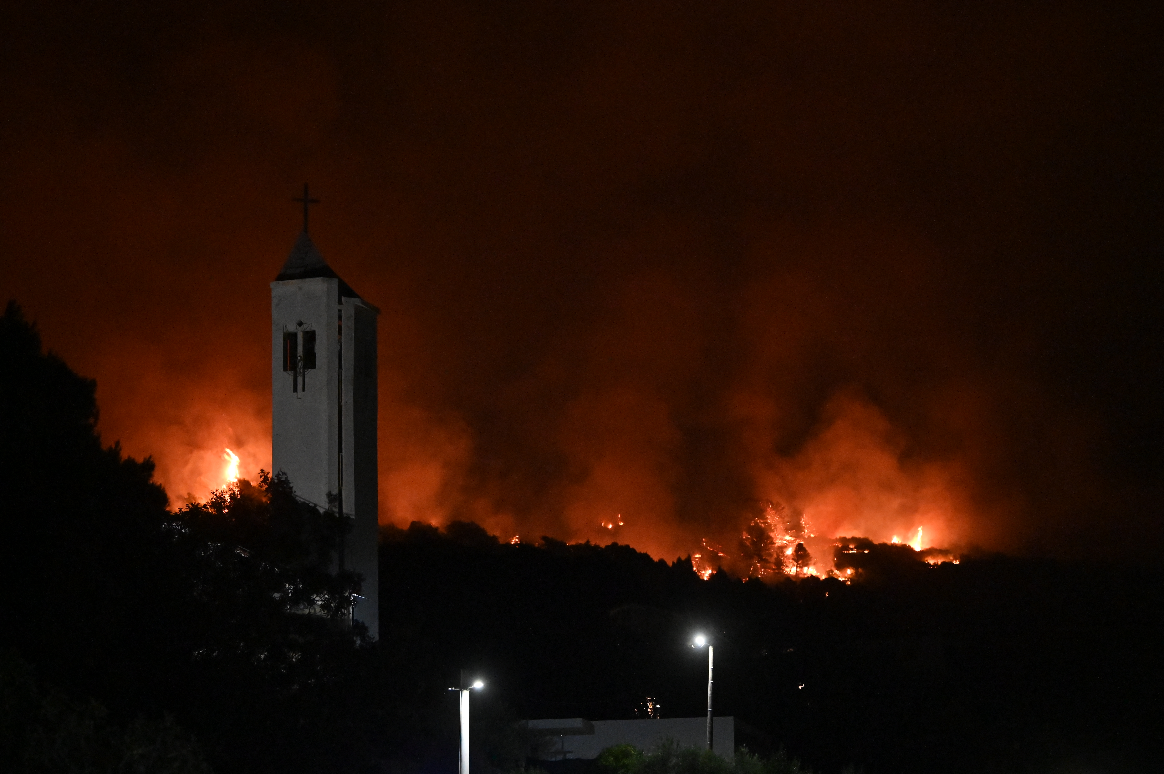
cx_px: 582
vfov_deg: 13.0
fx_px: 3393
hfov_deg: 19.5
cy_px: 387
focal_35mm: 105
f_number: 3.5
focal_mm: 105
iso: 8000
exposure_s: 1/250
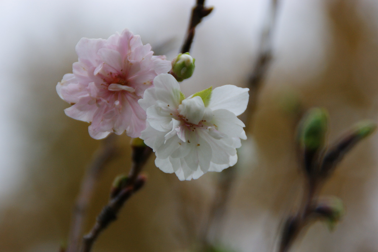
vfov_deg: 4.6
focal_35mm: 300
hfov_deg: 6.9
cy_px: 126
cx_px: 189
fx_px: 3147
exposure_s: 1/320
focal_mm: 200
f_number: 6.3
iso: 400
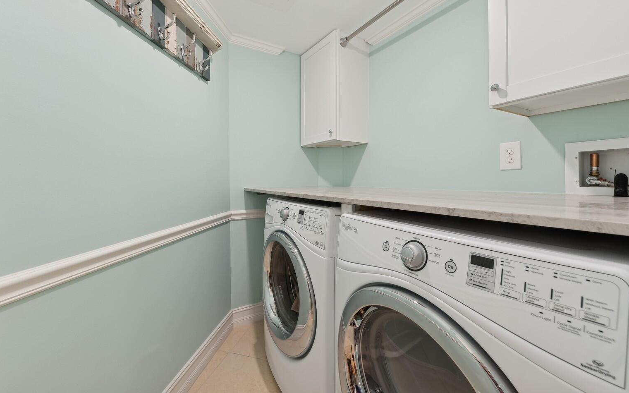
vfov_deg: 74.6
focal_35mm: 15
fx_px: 257
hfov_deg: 101.4
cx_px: 303
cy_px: 180
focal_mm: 14
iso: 100
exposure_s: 1/2.5
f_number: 8
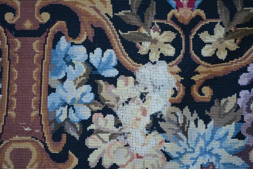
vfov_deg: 19.7
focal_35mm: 69
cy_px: 84
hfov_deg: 29.2
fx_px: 485
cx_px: 126
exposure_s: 1/60
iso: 500
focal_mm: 46
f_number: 5.3
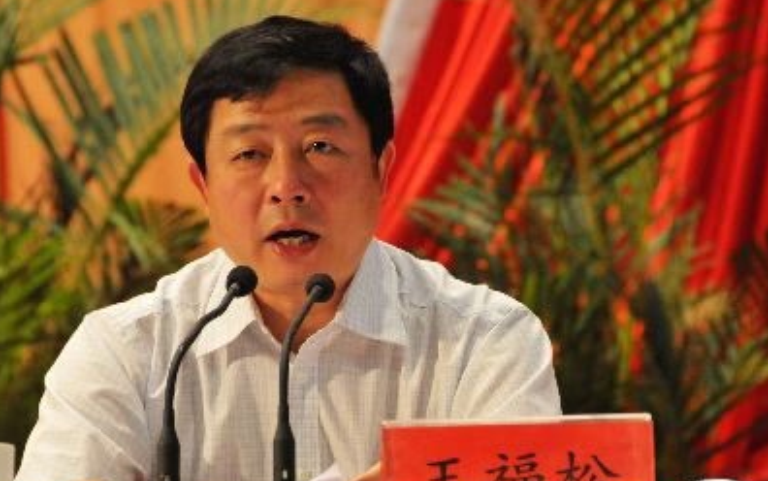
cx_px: 336
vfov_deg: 3.8
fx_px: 7267
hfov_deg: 6.0
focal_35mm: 347
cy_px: 236
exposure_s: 1/25
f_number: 8
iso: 1600
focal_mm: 200
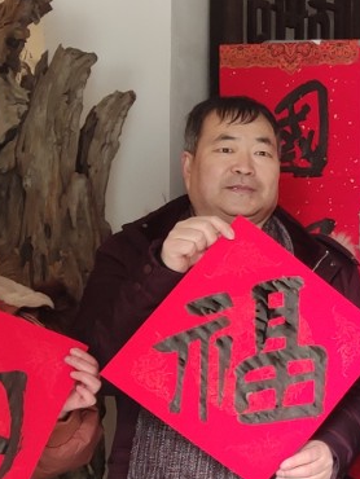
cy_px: 193
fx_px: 1496
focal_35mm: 108
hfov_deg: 12.2
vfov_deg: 18.2
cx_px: 708
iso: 313
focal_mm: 4.71
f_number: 1.79
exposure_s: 1/50
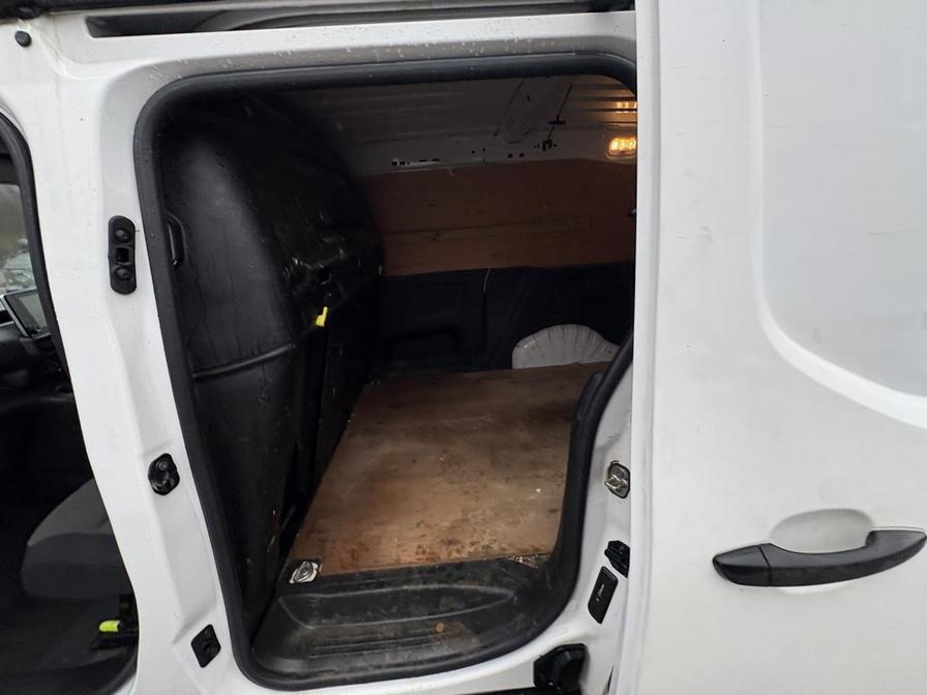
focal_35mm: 14
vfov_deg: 85.7
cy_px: 348
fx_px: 375
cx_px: 464
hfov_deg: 102.1
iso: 80
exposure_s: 1/99
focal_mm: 2.22
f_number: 2.2
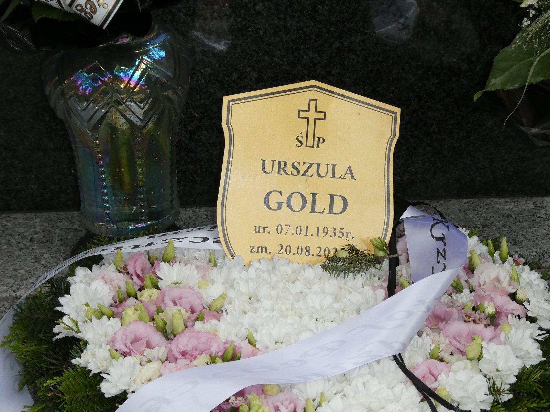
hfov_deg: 18.5
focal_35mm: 106
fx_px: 1684
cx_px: 275
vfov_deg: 14.0
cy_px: 206
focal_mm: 19
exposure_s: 1/60
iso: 320
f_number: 5.1
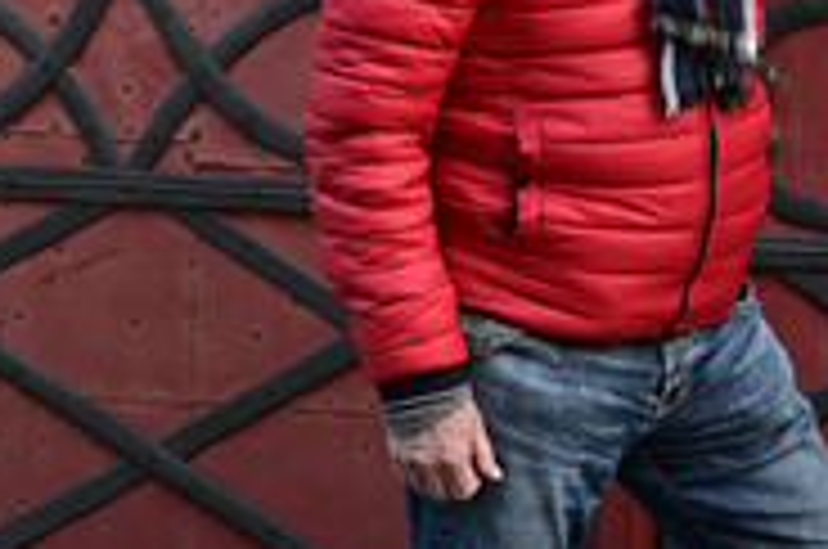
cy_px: -86
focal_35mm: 135
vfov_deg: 10.0
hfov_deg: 15.1
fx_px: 3100
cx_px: 628
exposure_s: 1/200
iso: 3200
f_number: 6.3
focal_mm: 55
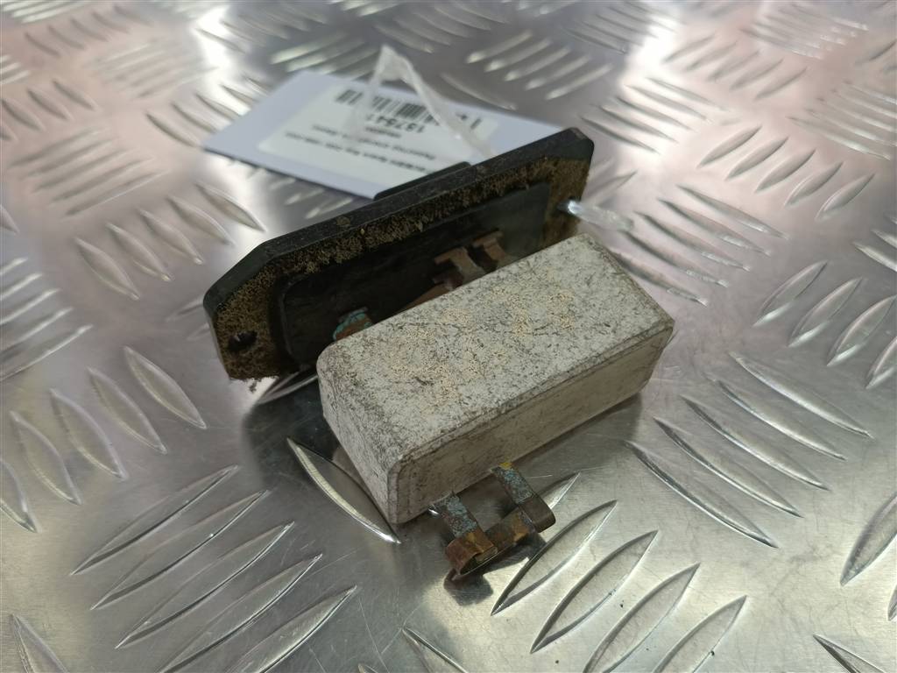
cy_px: 336
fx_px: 700
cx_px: 448
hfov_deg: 65.3
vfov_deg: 51.4
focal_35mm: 27
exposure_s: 1/100
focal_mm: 4.11
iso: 125
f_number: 1.6
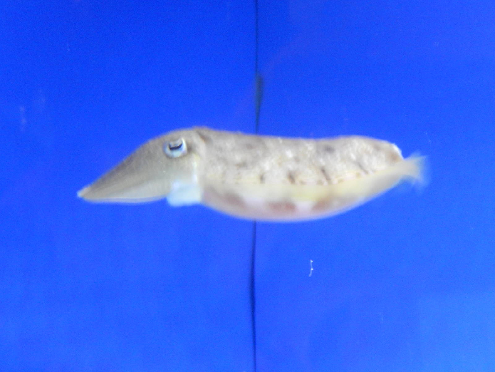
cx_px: 248
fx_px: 1358
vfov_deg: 15.6
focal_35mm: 95
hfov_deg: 20.7
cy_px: 186
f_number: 5.2
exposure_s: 1/4
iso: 800
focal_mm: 17
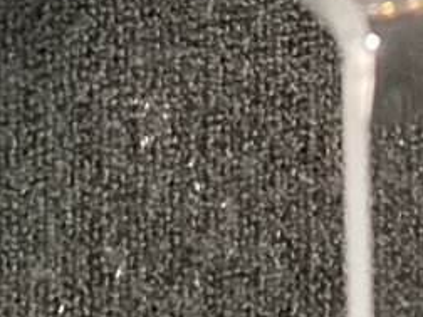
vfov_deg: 7.2
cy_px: -603
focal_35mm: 186
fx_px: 2273
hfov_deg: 10.6
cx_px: 274
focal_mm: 3.3
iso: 320
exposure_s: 1/30
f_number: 2.4
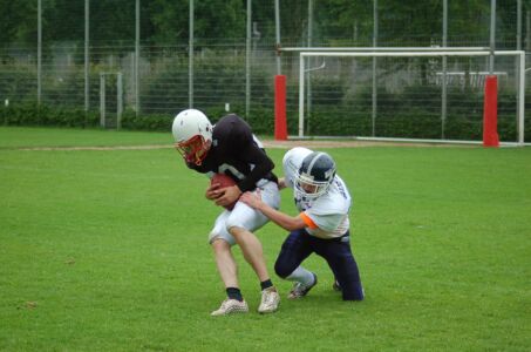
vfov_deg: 13.0
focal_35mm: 105
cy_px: 176
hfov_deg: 19.5
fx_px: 1545
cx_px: 266
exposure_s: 1/800
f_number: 4
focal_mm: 70
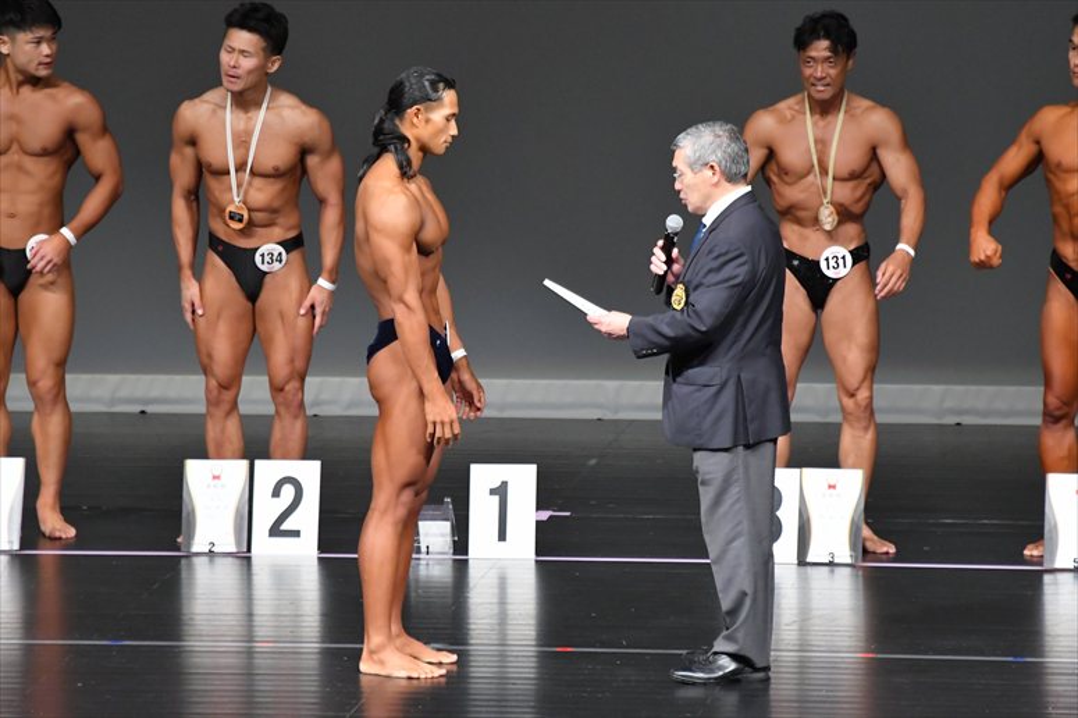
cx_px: 539
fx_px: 10326
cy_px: 359
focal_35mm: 345
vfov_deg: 4.0
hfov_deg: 6.0
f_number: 5.6
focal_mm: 230
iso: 5000
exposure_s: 1/400
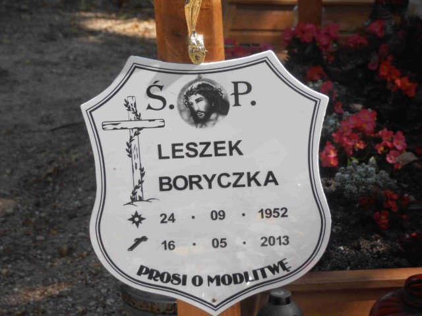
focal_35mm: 166
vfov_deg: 8.9
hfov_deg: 11.9
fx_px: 2024
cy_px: 158
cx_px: 211
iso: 80
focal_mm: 29.44
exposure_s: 1/250
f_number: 5.9
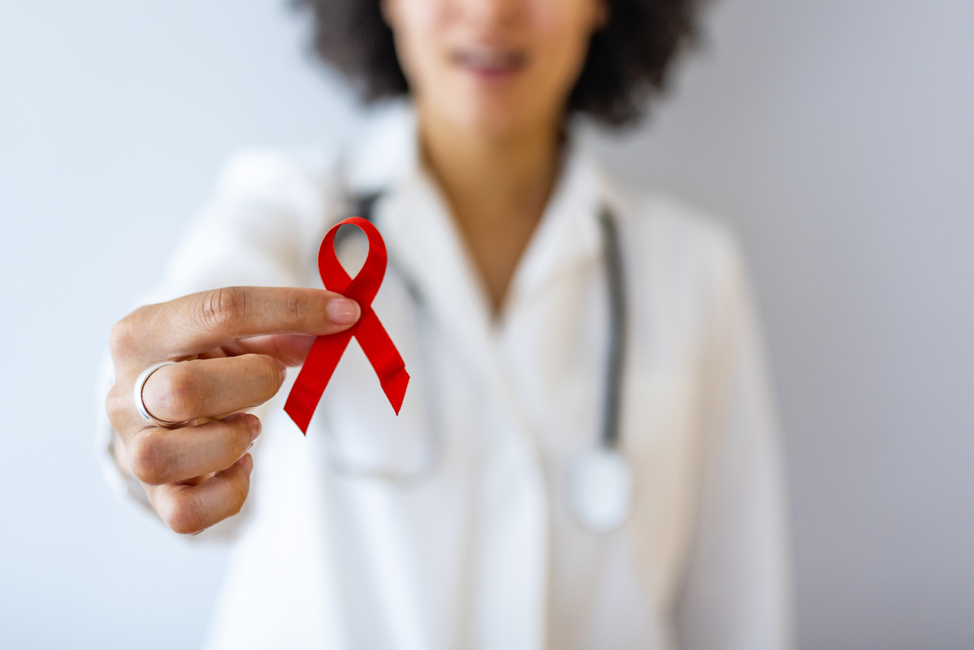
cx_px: 487
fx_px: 947
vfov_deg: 37.9
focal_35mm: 35
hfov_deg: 54.4
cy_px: 325
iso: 400
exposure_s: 1/100
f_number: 2
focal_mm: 35
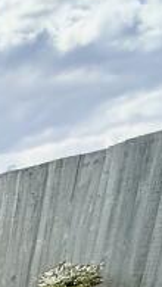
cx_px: -395
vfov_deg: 20.8
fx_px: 610
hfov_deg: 9.5
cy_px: 475
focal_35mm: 80
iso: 50
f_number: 2.2
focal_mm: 2.22
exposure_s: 1/1795
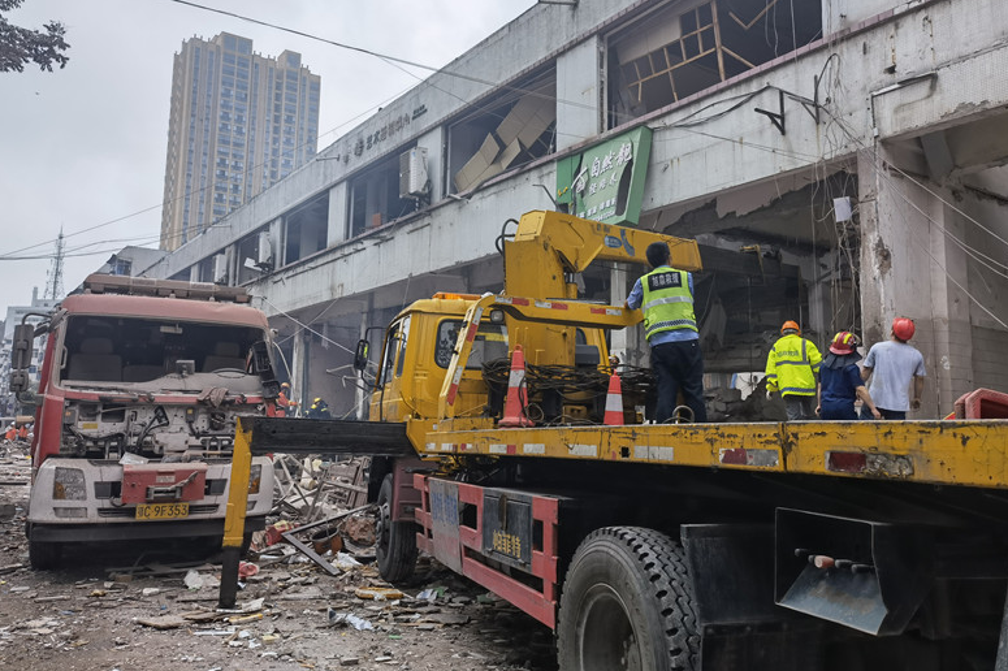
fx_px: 812
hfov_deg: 63.7
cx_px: 503
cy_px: 293
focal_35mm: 29
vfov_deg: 44.8
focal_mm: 6.67
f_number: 1.9
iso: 50
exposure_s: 1/2358
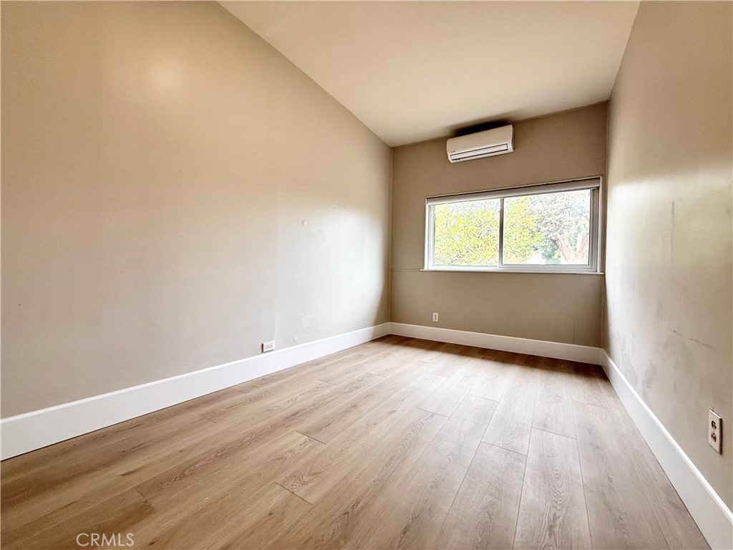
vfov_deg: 85.7
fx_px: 296
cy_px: 275
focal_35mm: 14
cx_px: 366
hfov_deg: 102.1
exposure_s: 1/120
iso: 100
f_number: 2.2
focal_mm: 2.22
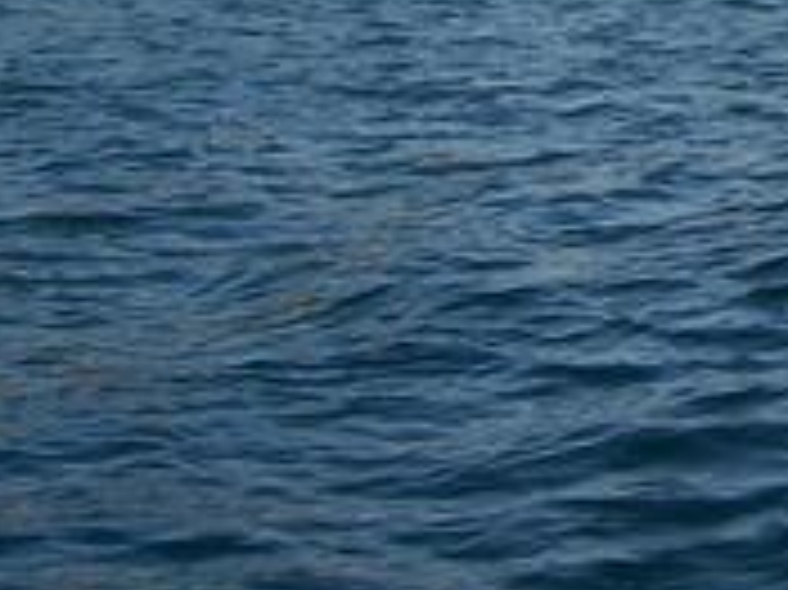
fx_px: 3003
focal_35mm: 132
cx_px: 1324
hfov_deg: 13.7
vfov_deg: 10.7
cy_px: -356
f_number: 4.8
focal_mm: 6
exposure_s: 1/250
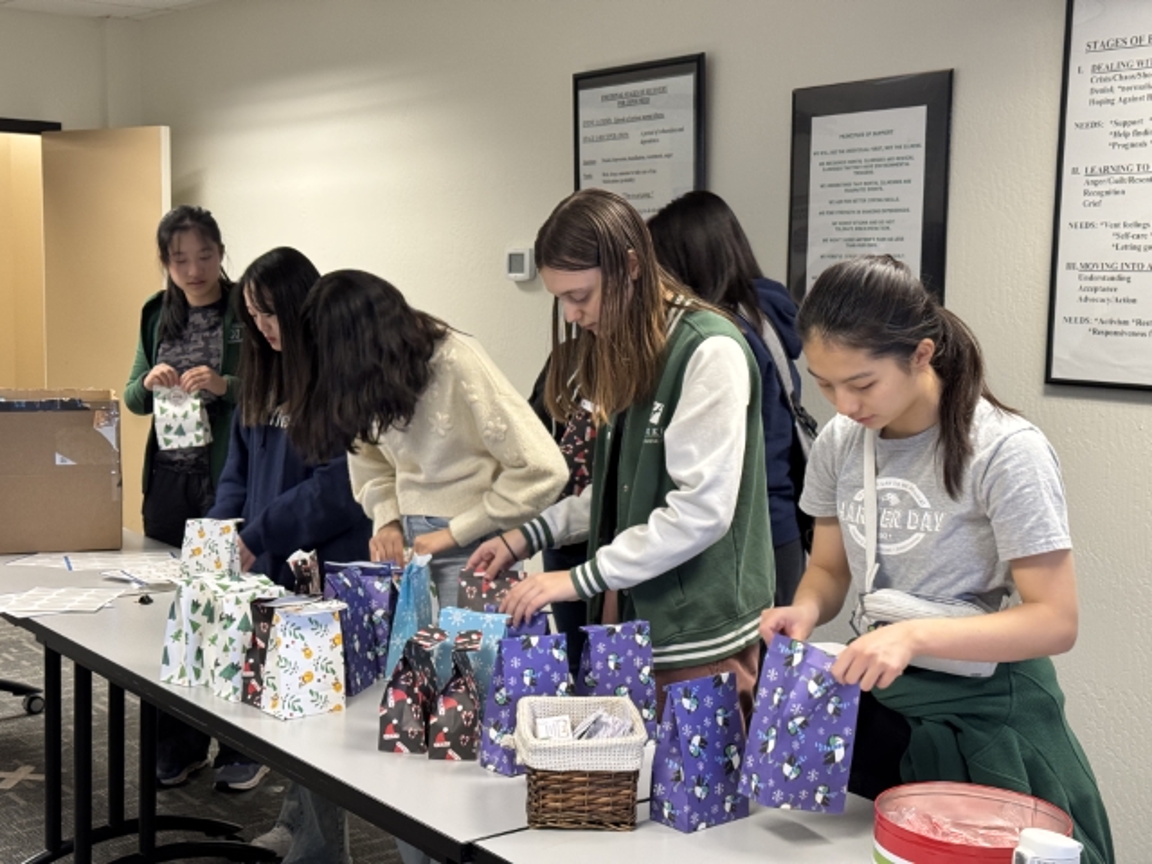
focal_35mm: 48
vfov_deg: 30.3
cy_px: 432
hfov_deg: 39.7
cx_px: 576
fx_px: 1597
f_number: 1.78
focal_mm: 6.76
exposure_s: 1/60
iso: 250
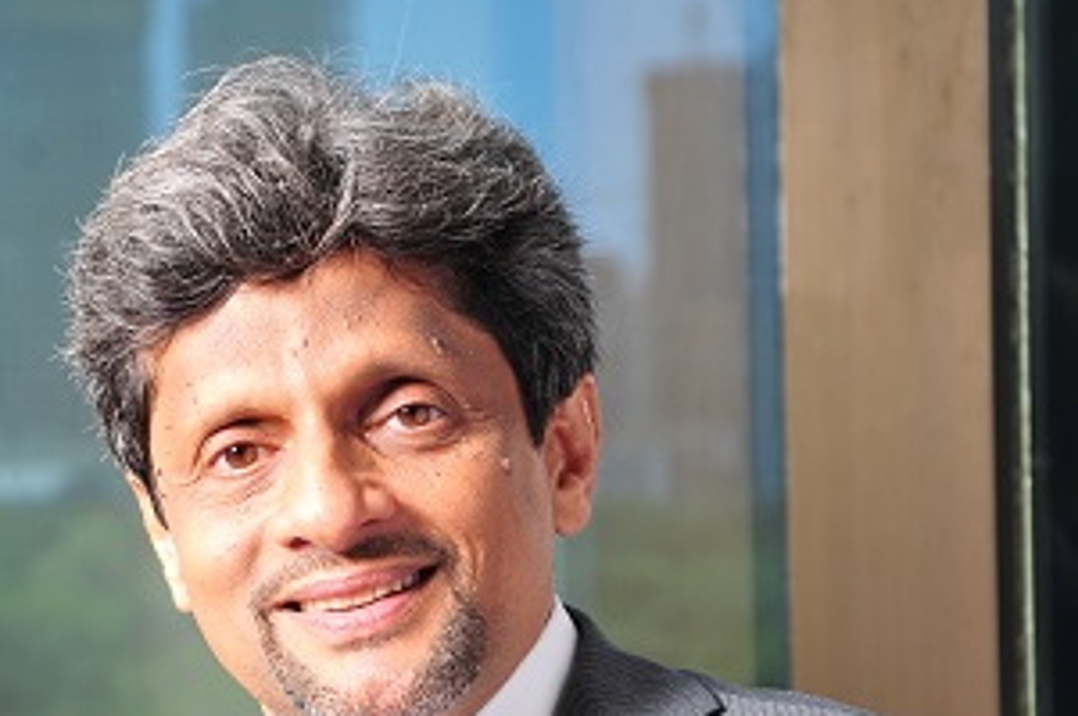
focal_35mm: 162
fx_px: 4846
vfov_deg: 8.4
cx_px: 254
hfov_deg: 12.7
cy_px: 498
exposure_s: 1/200
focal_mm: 70
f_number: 5
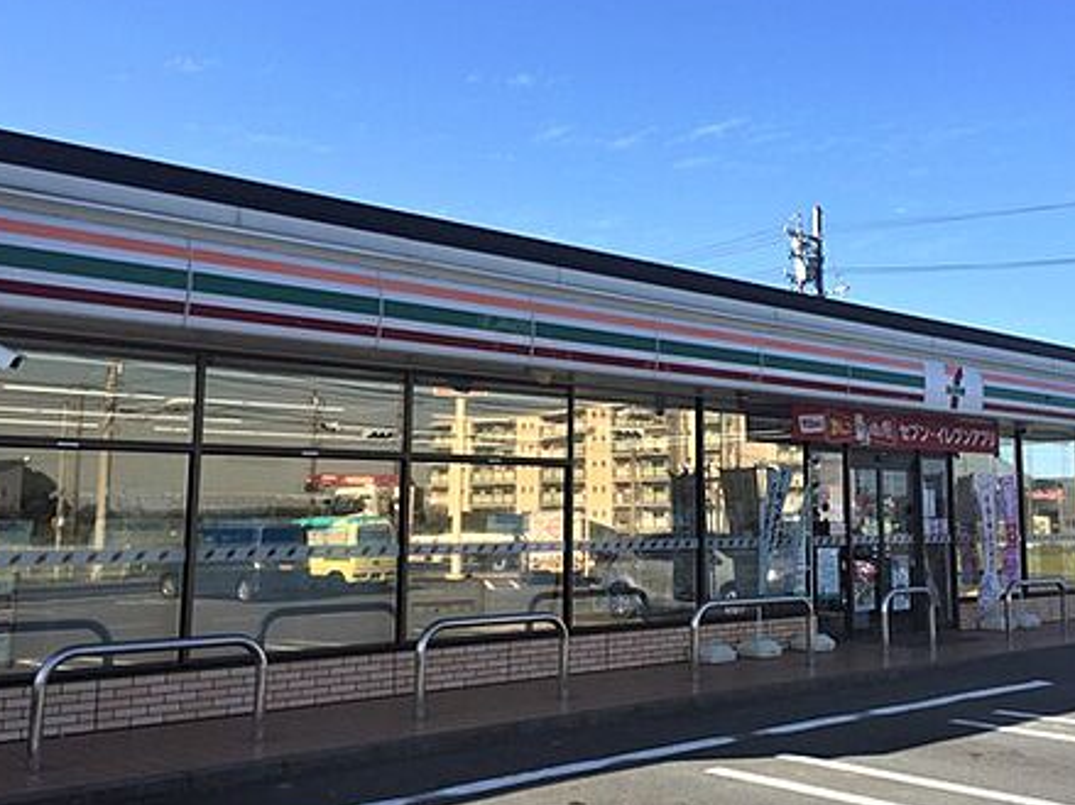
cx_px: 649
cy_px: 339
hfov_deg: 45.5
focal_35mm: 41
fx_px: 1273
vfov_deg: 35.0
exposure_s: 1/1364
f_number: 2.2
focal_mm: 4.15
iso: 32
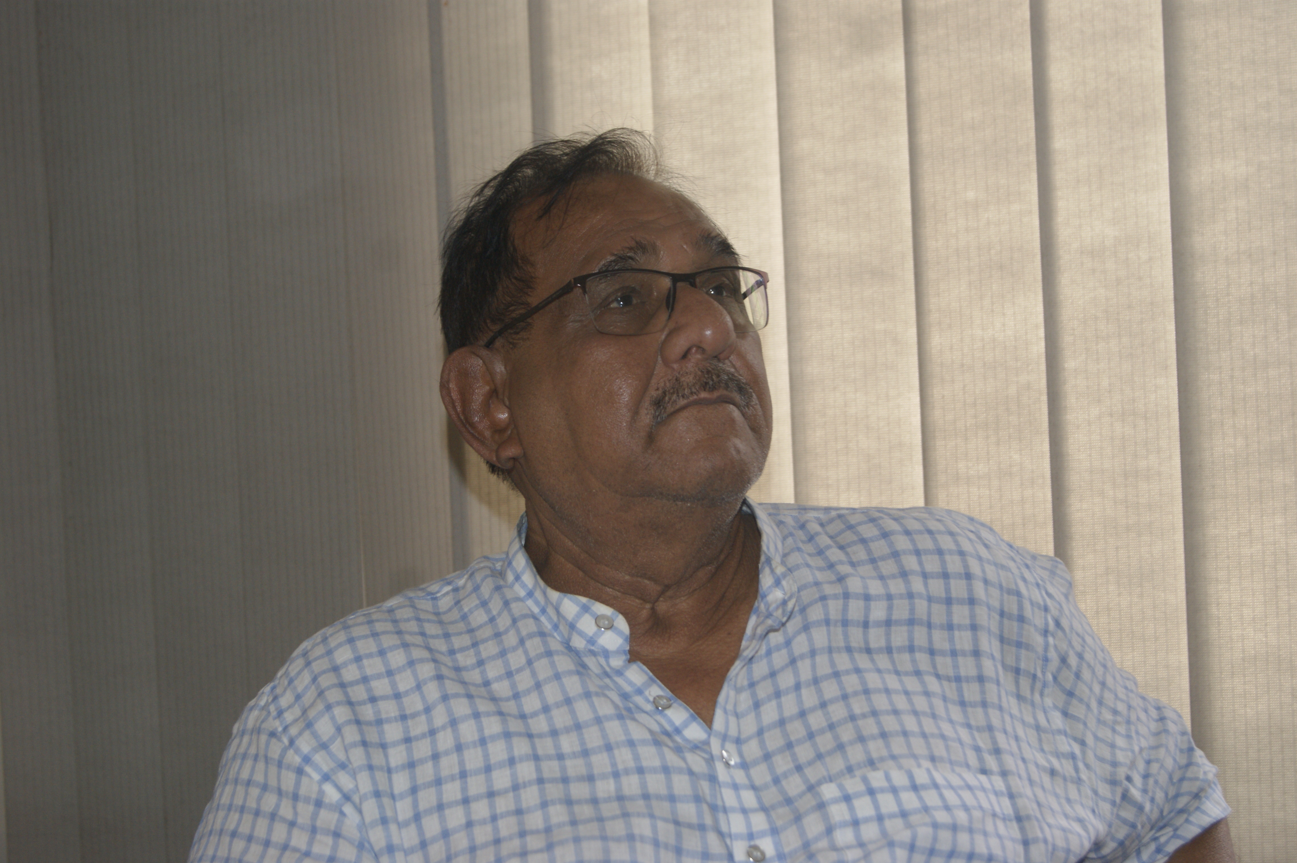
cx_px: 648
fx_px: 2430
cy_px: 432
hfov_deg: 29.9
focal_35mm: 68
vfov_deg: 20.1
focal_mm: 45
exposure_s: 1/80
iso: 400
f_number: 5.6
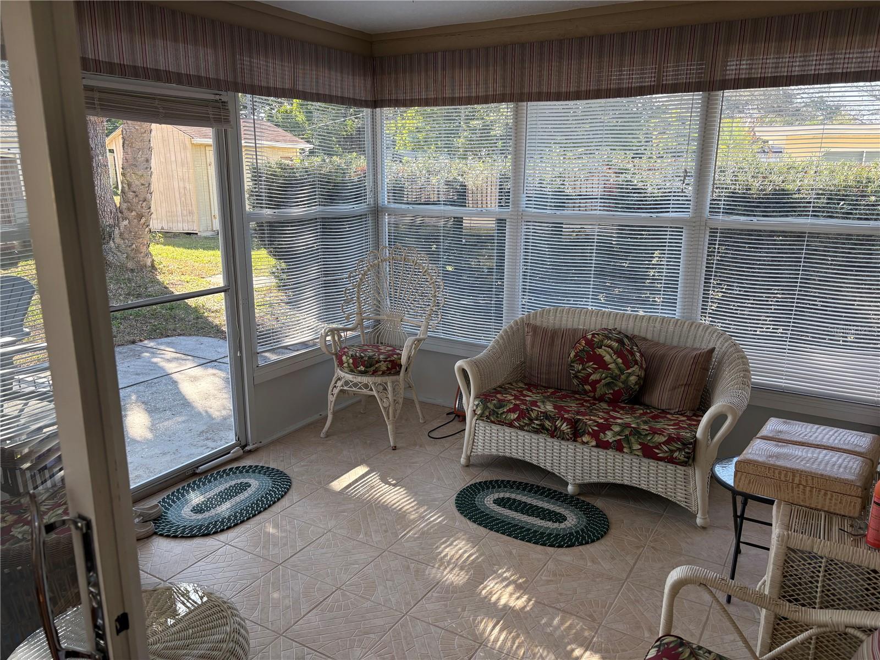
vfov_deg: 53.1
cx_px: 440
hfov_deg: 67.3
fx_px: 661
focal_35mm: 26
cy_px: 330
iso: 50
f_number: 1.6
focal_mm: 5.96
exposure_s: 1/265
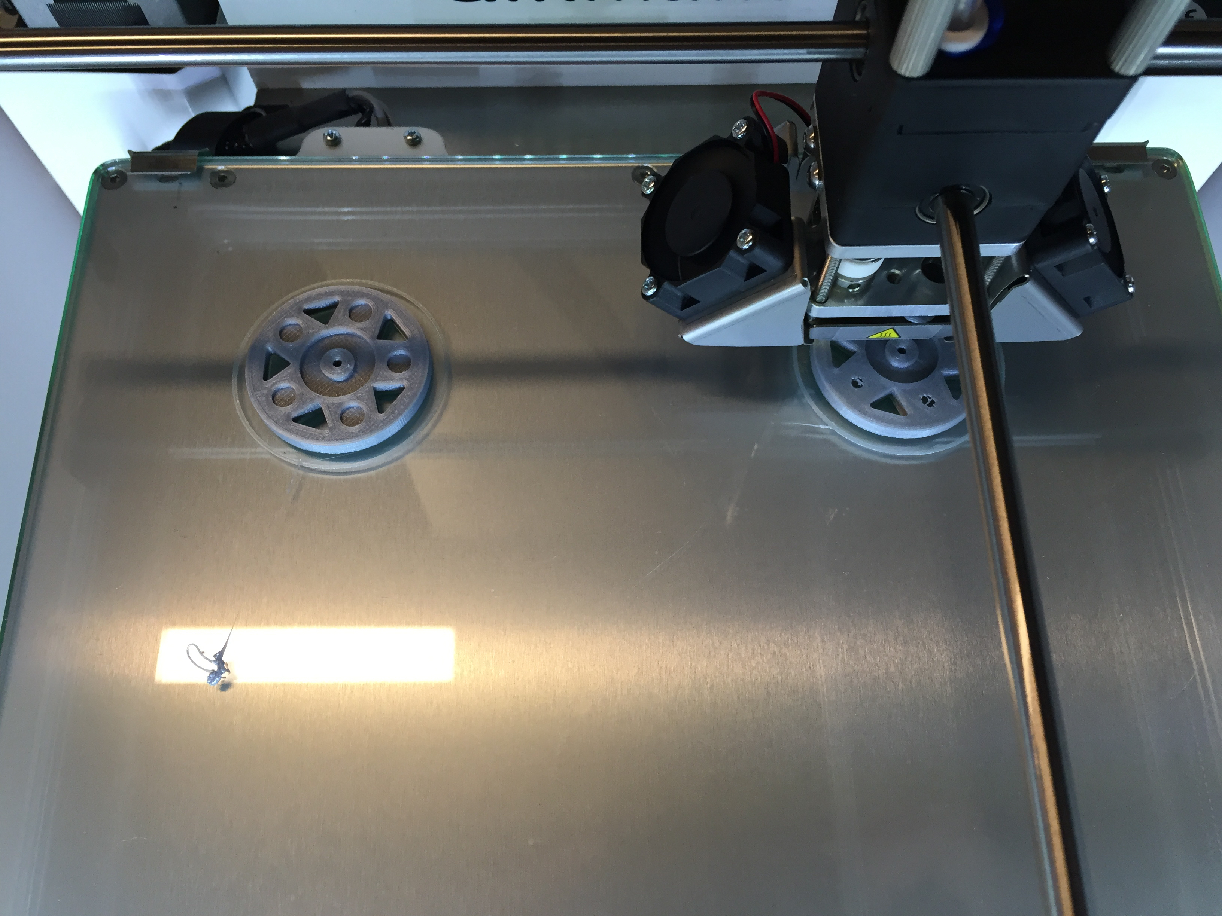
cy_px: 458
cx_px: 611
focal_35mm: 29
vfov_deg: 48.2
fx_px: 1024
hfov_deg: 61.7
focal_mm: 4.15
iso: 40
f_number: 2.2
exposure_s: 1/30
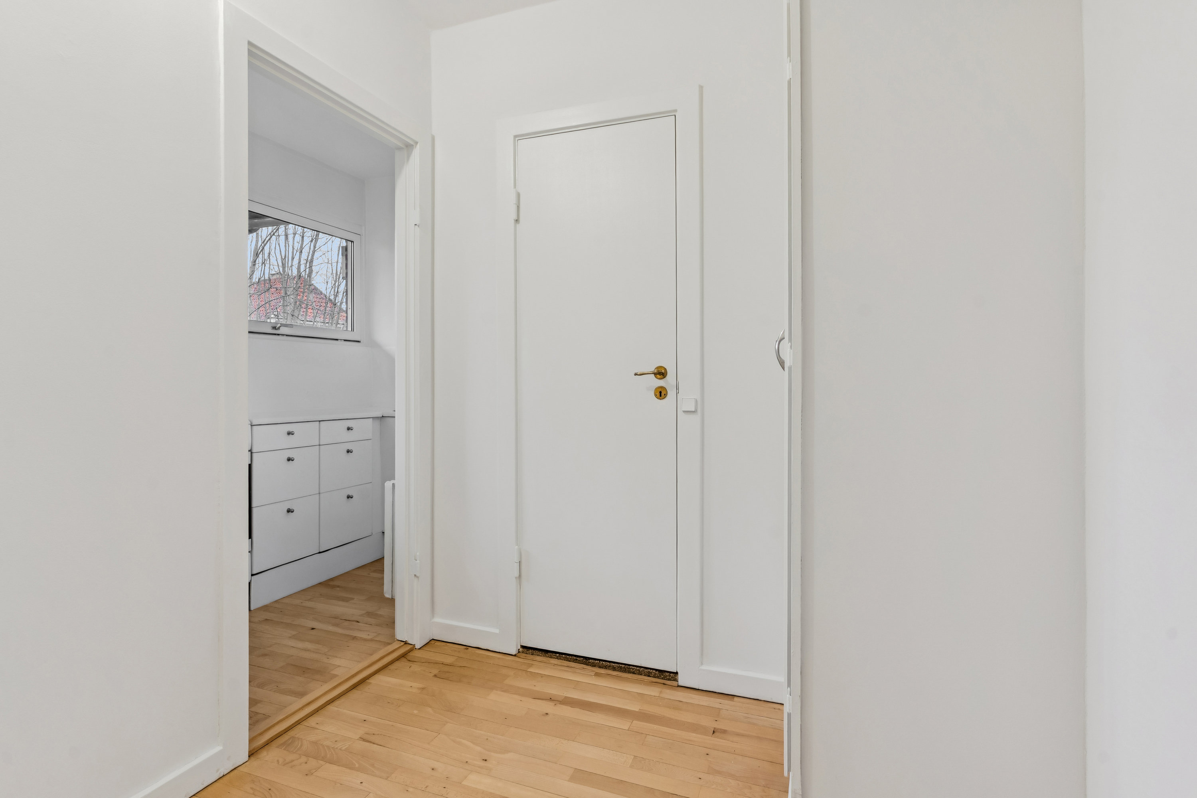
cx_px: 598
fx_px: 565
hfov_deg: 93.3
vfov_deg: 70.4
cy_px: 399
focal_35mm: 17
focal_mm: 17
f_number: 8
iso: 200
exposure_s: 1/6
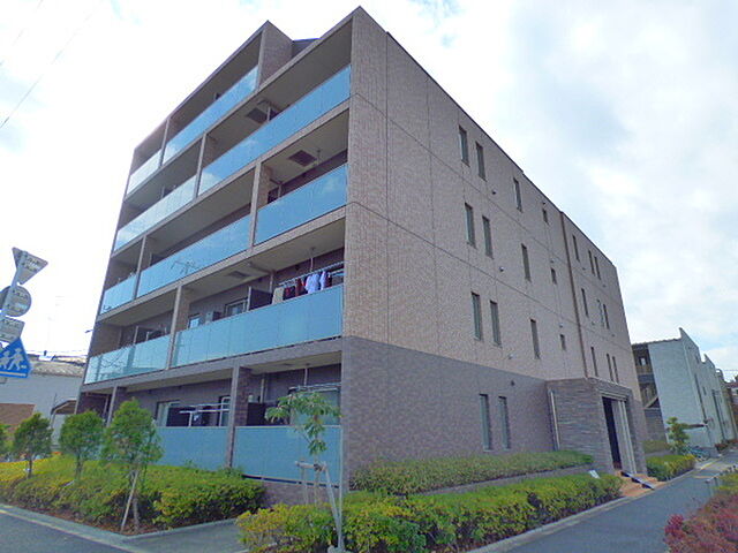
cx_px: 369
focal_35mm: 20
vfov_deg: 66.0
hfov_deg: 81.7
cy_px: 276
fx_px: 426
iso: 400
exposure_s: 1/1600
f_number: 2.8
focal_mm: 3.58
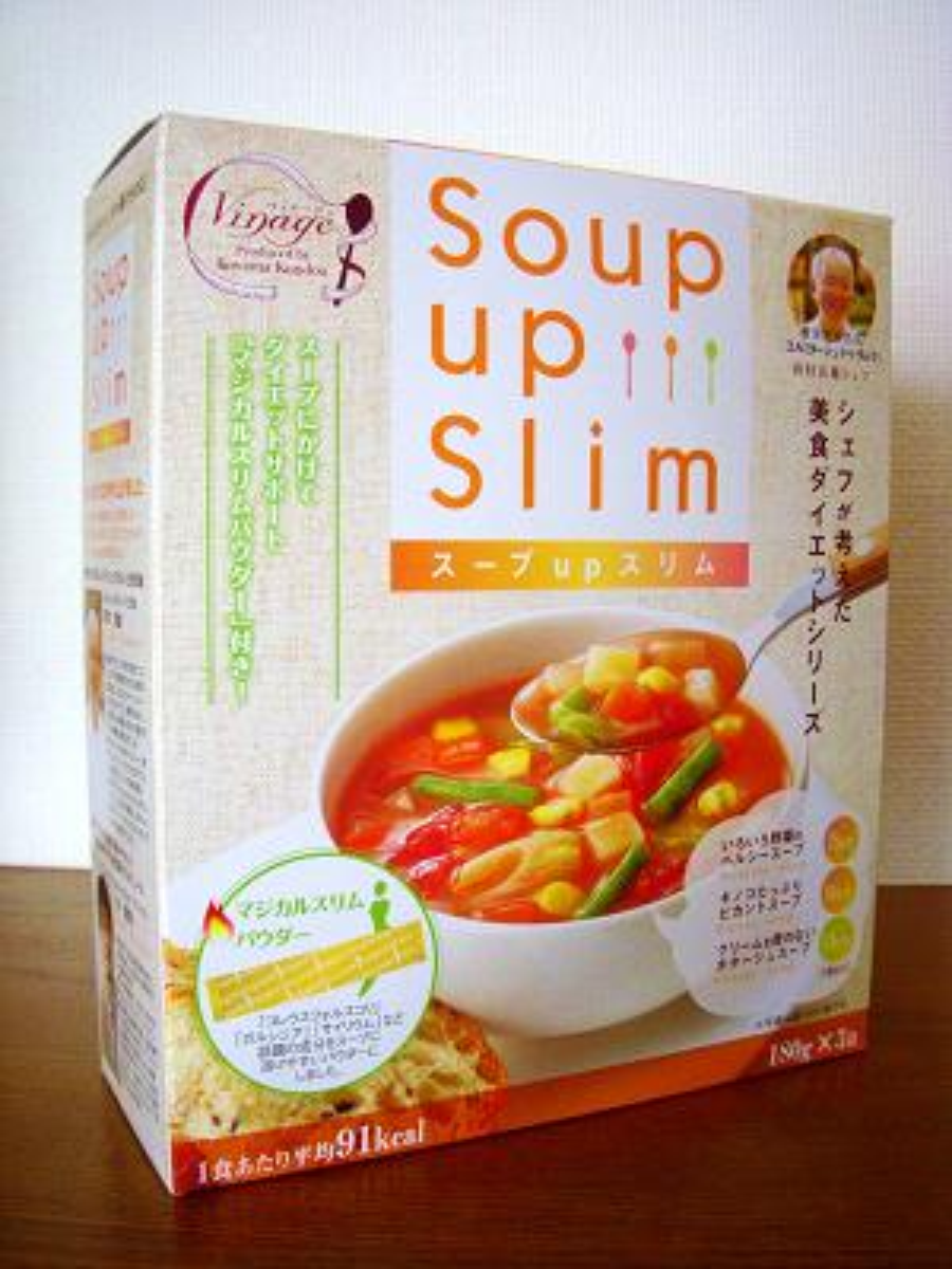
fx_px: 1393
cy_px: 634
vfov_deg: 49.0
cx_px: 476
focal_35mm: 38
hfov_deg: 37.7
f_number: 3.3
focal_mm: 6.3
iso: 125
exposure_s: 1/30
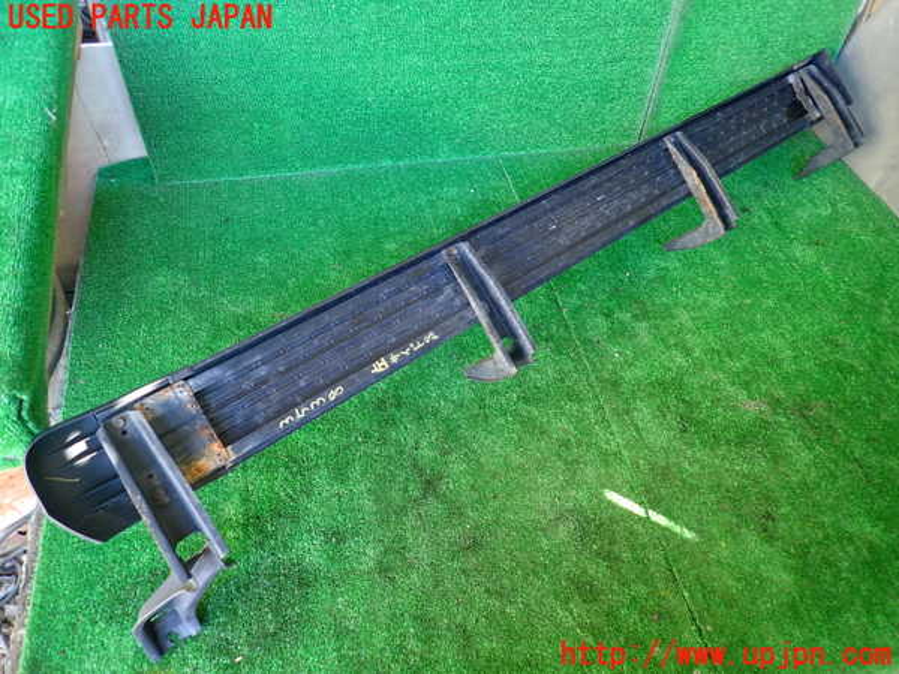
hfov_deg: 69.4
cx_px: 450
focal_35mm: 25
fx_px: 649
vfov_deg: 54.9
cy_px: 337
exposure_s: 1/40
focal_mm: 4.5
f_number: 2
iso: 200
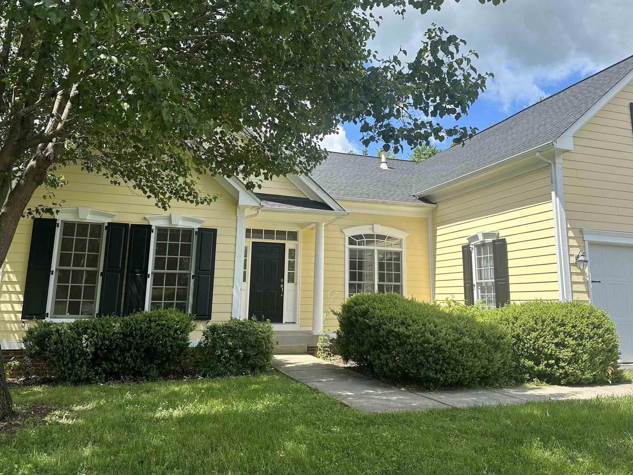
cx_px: 326
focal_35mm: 28
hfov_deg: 63.4
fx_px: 512
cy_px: 199
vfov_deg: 49.6
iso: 80
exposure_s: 1/2070
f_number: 1.78
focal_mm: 6.86
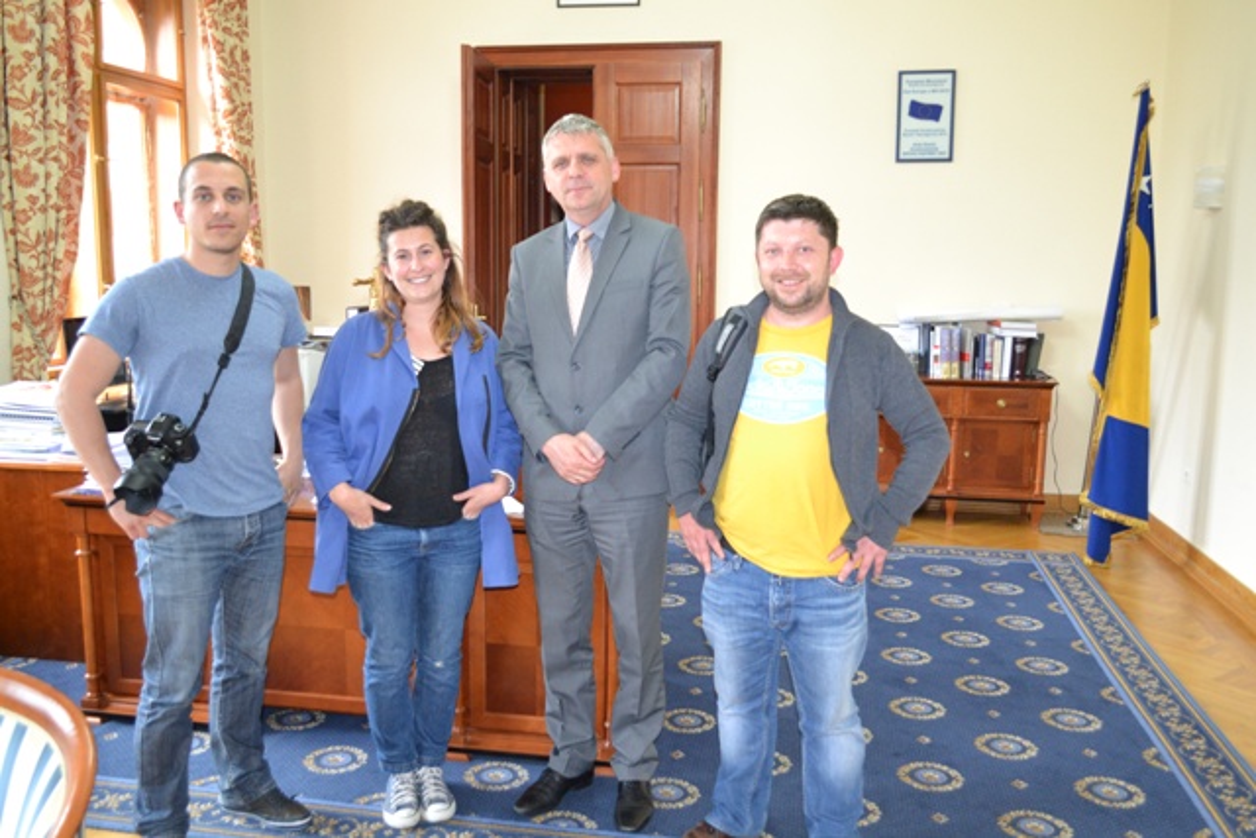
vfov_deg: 43.6
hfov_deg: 61.9
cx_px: 628
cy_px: 419
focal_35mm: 30
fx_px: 1047
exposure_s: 1/60
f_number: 3.8
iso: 1600
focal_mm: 20
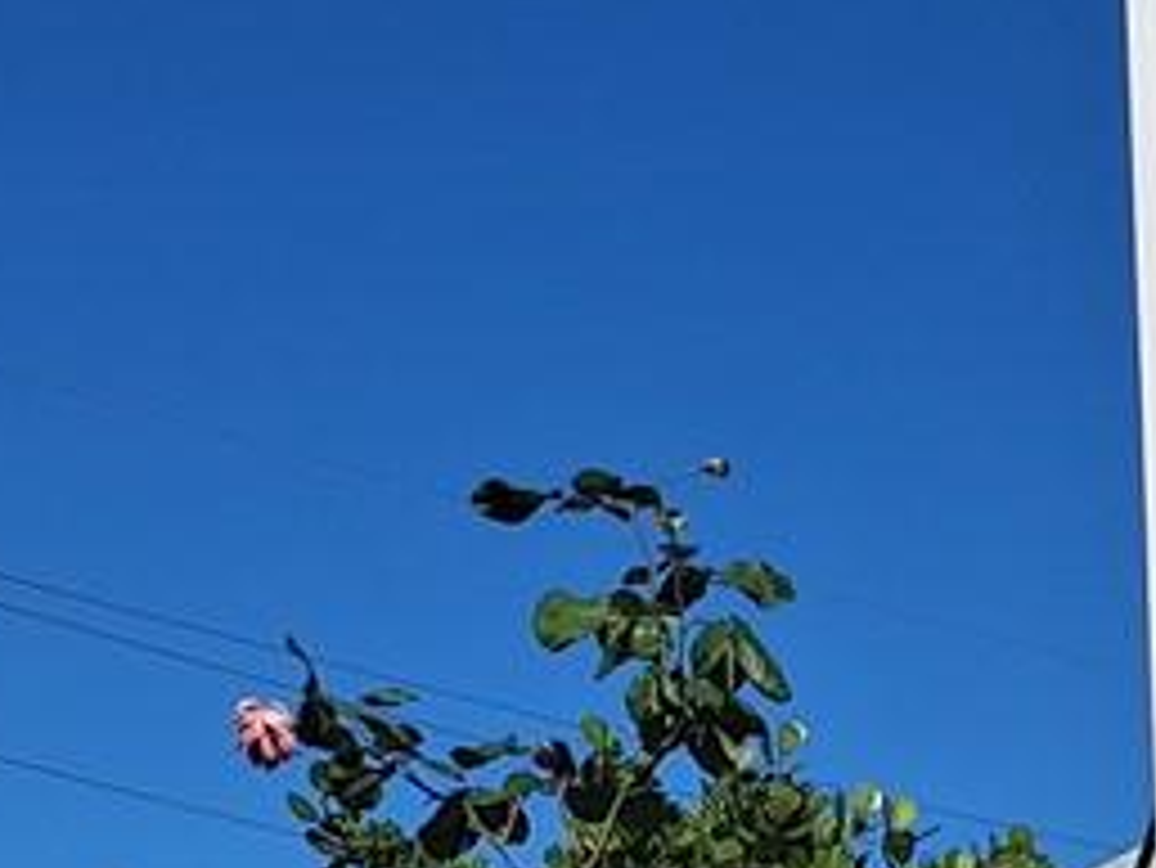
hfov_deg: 12.9
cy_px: 1502
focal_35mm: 143
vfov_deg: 9.9
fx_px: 4778
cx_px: 1876
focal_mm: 5.54
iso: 40
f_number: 1.8
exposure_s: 1/6711
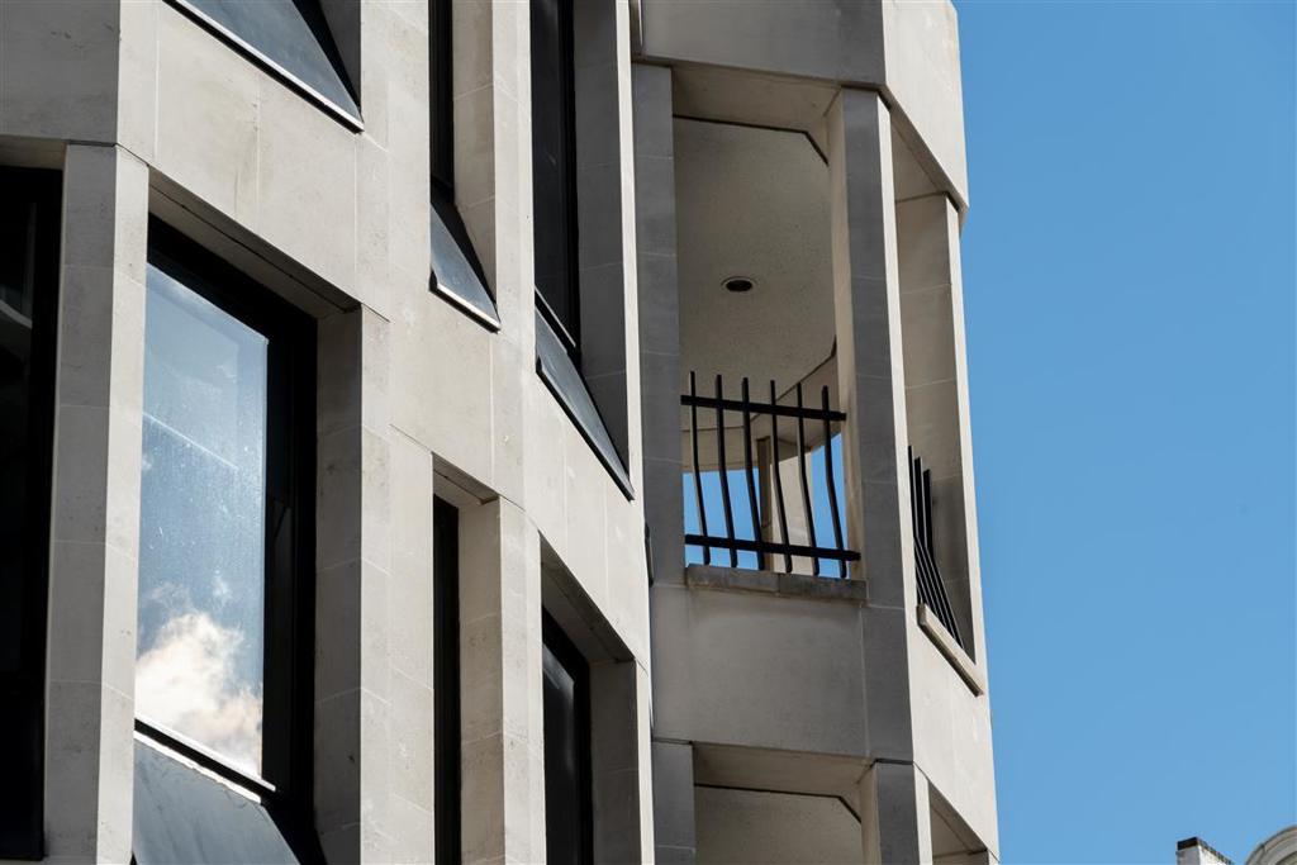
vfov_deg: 9.7
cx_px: 648
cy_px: 432
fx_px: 5080
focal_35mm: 141
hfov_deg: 14.5
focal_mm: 141
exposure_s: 1/400
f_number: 10
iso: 200
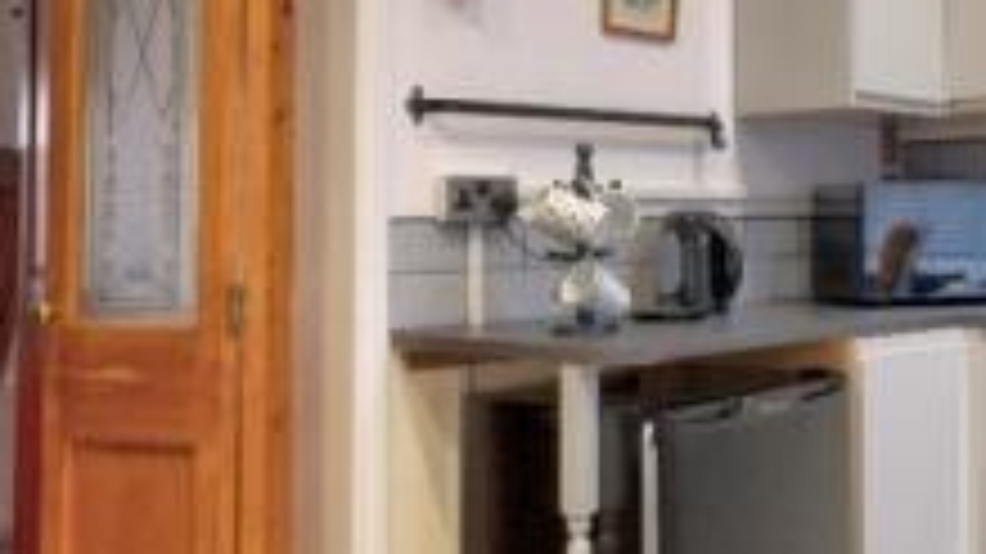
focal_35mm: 47
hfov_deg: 38.5
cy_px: 191
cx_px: 1000
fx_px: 1228
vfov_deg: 25.3
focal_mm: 10
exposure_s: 1/15
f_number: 4
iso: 500
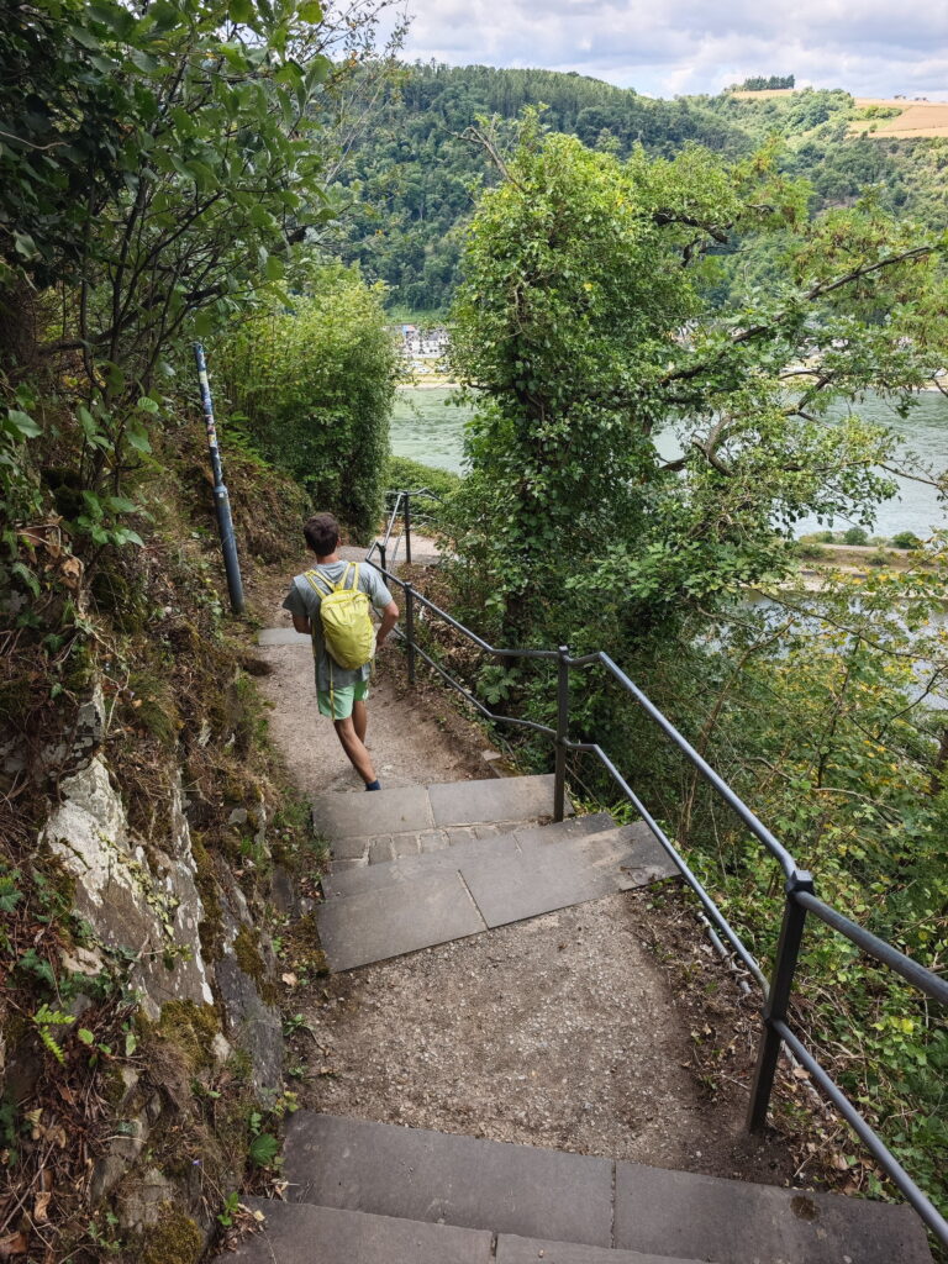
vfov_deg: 73.9
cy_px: 632
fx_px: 840
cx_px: 474
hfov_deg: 58.9
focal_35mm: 23
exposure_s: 1/194
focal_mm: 8.72
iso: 50
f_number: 2
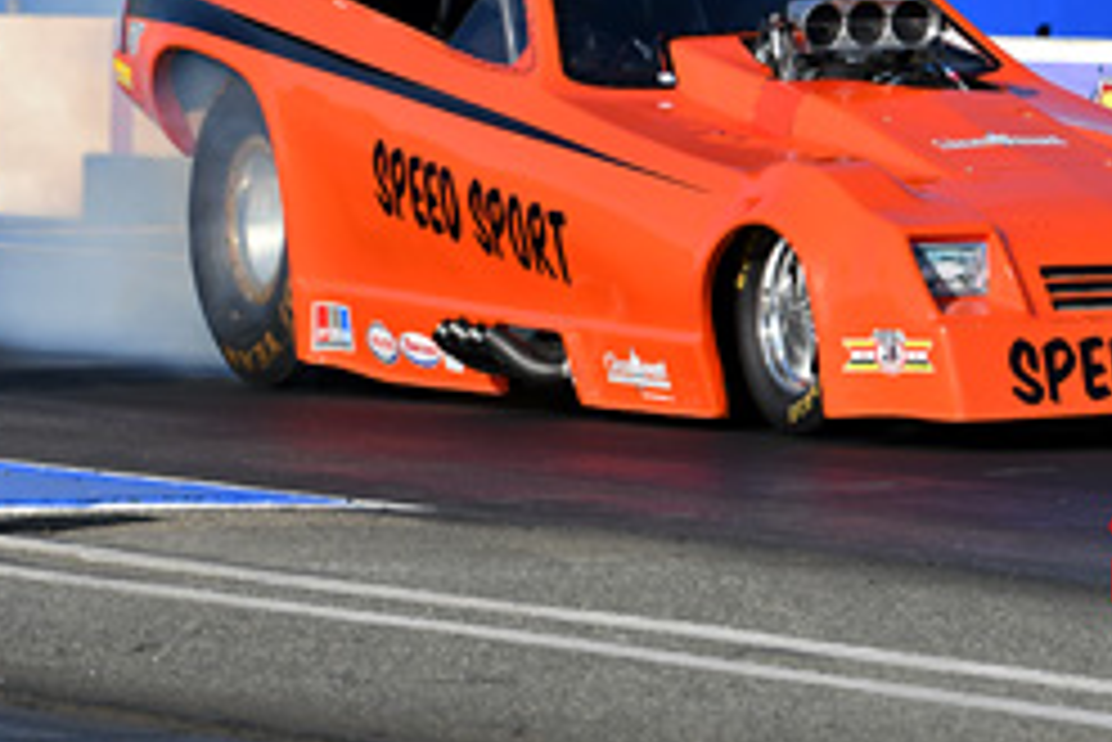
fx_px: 12177
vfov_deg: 3.5
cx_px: 626
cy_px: 18
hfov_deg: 5.2
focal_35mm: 394
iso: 160
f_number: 5.6
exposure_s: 1/1250
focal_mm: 130
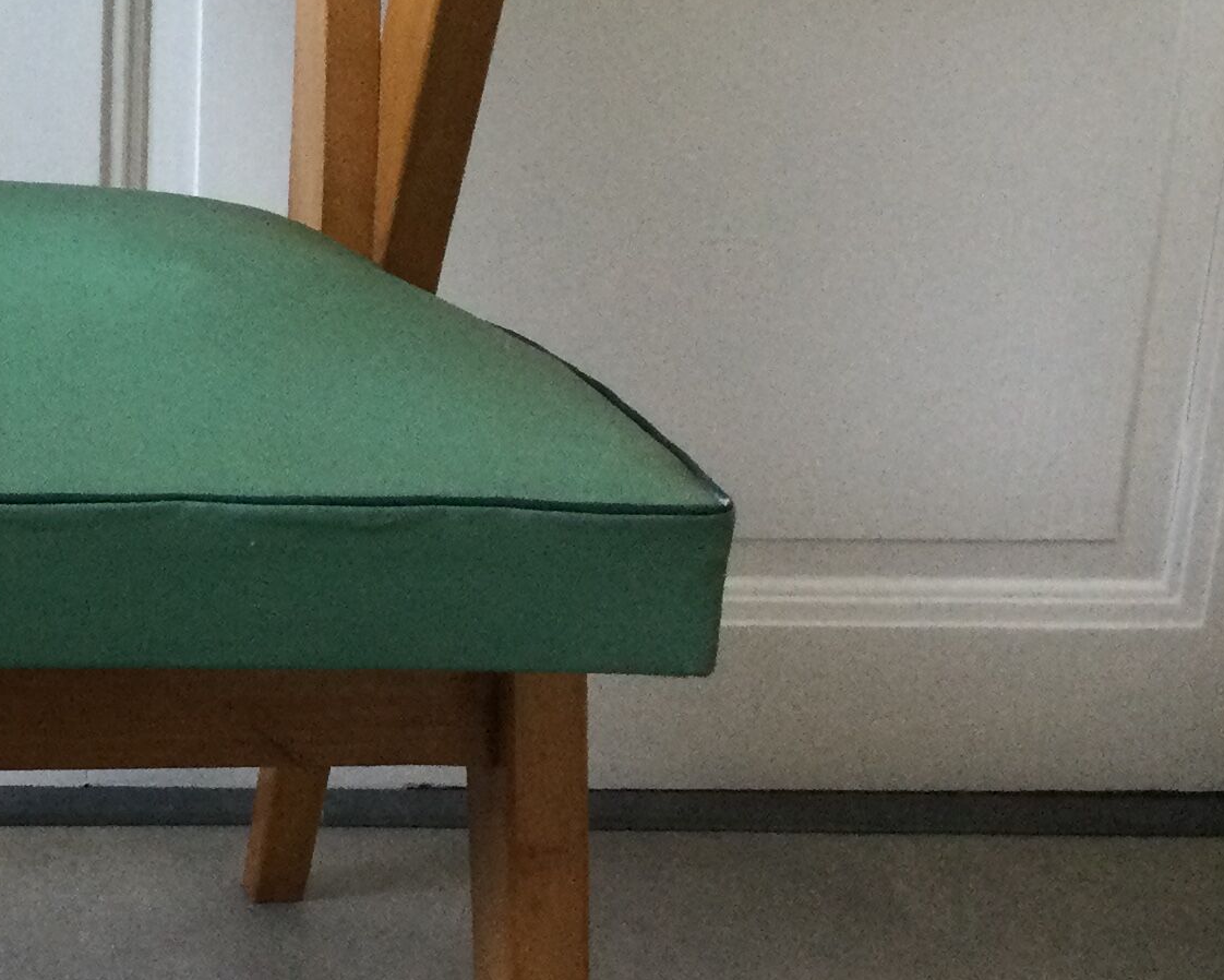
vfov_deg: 17.5
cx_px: -96
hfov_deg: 20.8
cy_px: 433
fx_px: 3188
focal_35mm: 88
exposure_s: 1/33
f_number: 2.4
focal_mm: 3.3
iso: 160
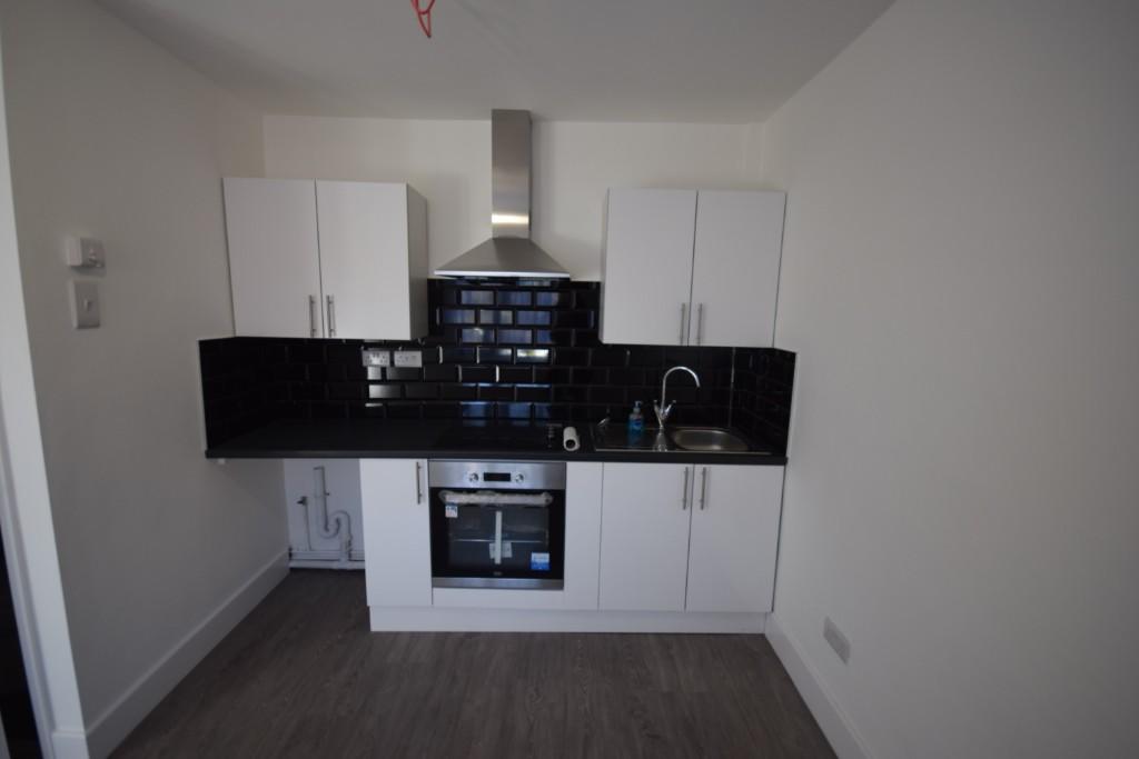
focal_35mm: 15
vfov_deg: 77.3
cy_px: 380
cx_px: 570
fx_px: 475
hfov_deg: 100.4
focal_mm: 10
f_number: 4.5
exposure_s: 1/80
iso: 400
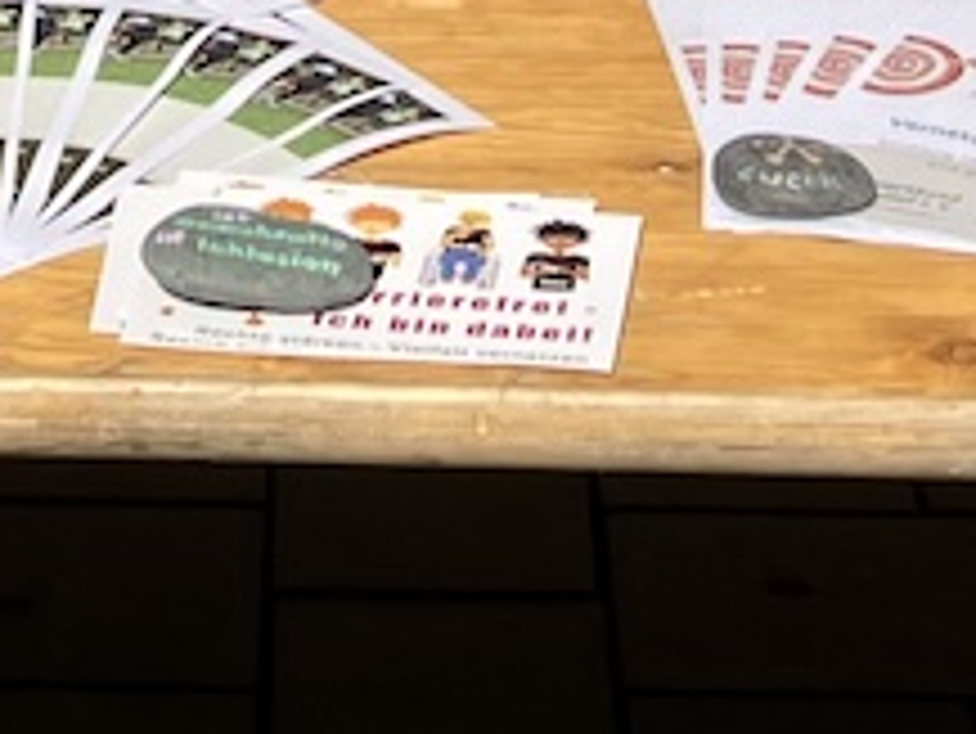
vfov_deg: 8.7
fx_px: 4373
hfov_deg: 12.6
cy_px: -1022
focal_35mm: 155
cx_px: 121
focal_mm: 3.99
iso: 32
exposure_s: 1/2208
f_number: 1.8
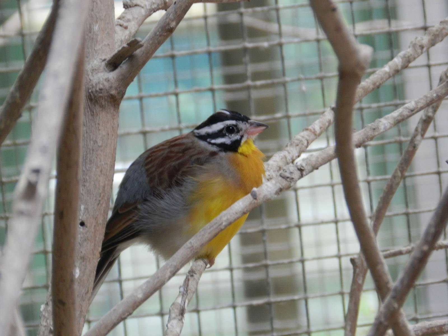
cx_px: 224
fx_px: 3999
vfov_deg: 4.8
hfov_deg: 6.4
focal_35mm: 309
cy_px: 168
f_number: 5.4
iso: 400
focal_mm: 55
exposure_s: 1/6
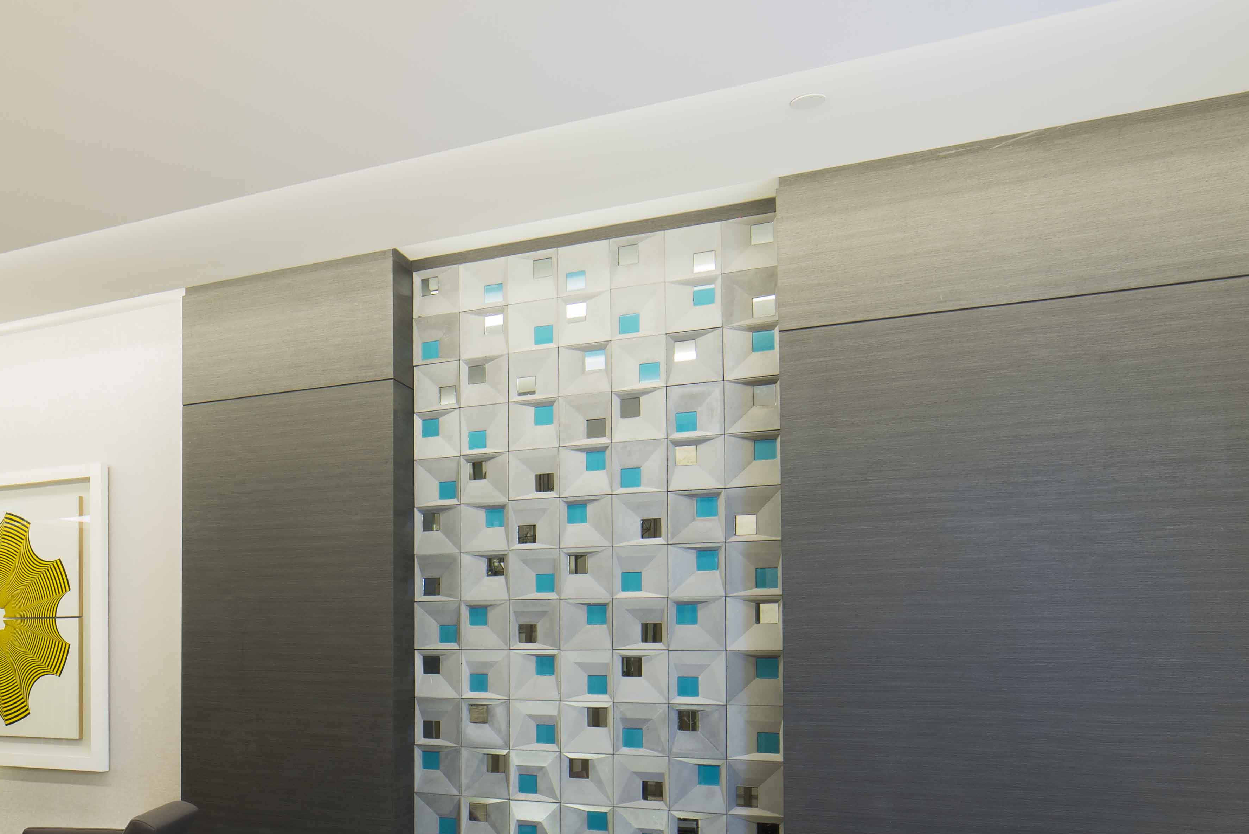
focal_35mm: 29
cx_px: 138
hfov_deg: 55.6
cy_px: 784
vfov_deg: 40.7
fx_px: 1006
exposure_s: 6
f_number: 11
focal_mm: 14
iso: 50
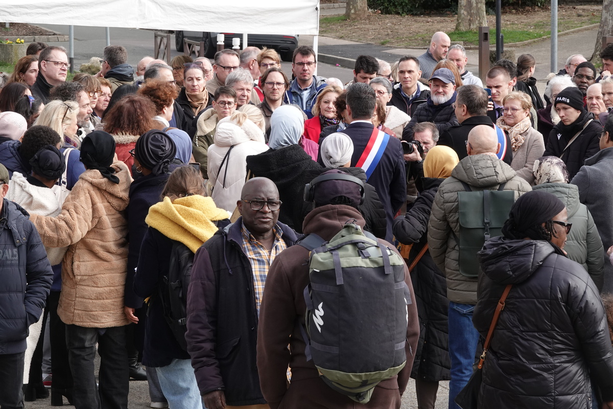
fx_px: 2894
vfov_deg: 8.1
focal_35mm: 170
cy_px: 204
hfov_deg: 12.1
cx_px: 306
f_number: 8
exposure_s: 1/200
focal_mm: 62.39
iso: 400
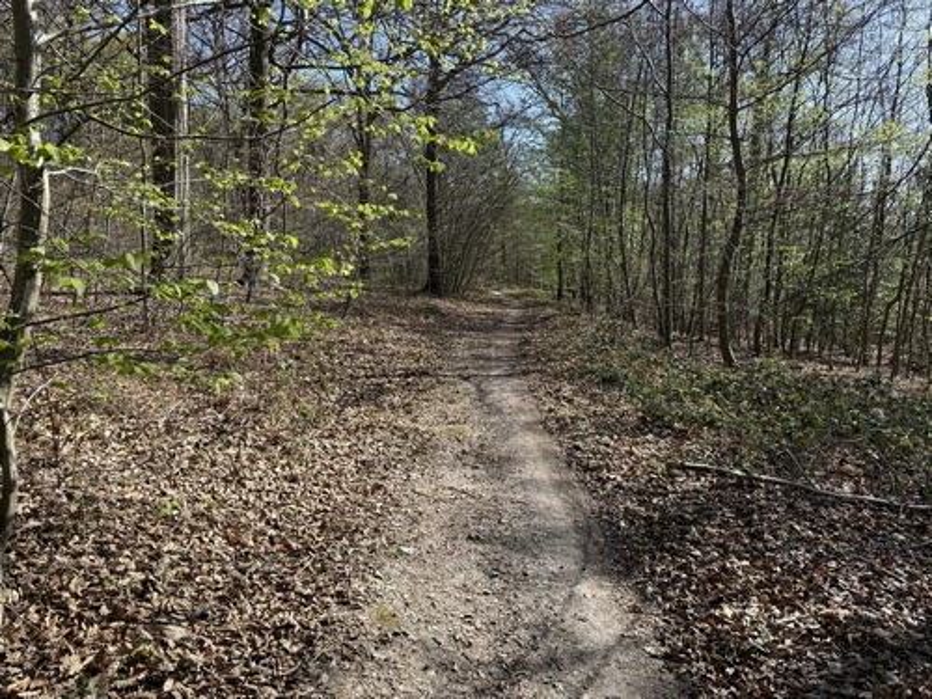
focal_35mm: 24
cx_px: 466
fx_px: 646
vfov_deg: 56.8
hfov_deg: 71.6
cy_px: 350
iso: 80
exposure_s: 1/1689
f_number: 1.78
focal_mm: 6.76
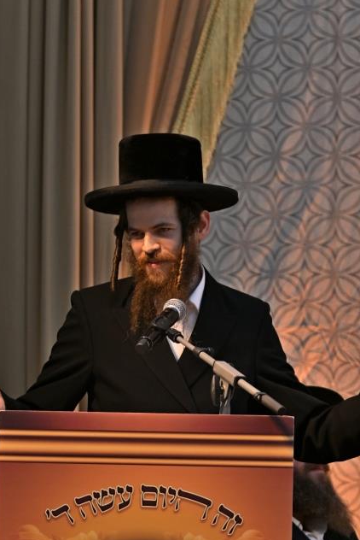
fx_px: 3566
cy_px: 408
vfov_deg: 8.6
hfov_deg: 5.8
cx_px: 160
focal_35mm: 238
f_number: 2.8
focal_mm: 98
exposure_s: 1/250
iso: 160
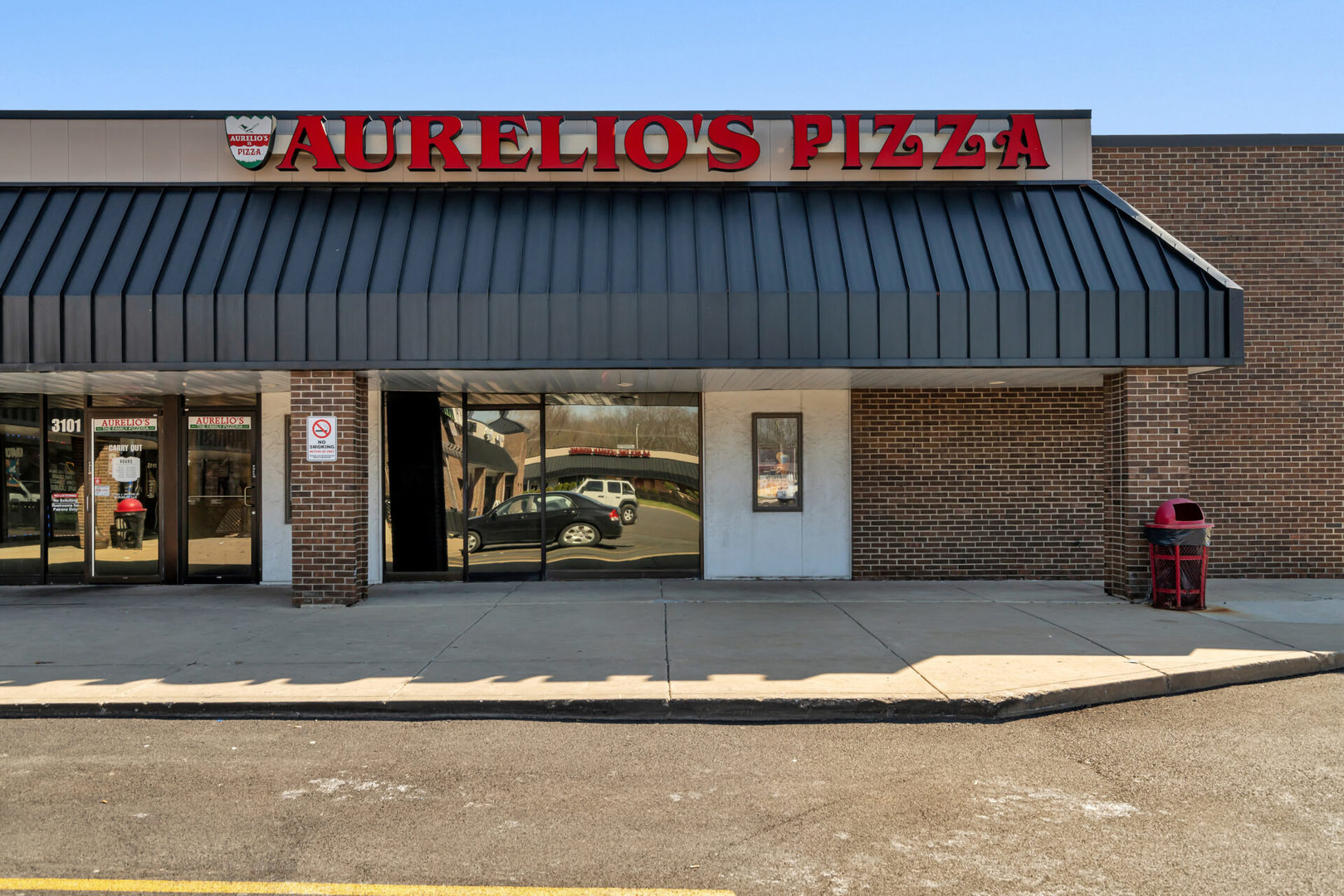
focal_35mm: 29
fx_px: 1083
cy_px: 448
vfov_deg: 45.0
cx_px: 672
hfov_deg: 63.6
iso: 500
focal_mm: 29
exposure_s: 1/500
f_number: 9
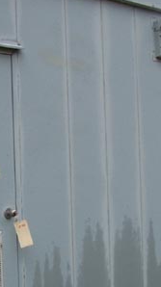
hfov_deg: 13.5
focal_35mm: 89
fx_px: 677
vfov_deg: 23.9
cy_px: 179
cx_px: 53
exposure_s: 1/500
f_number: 2.8
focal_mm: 6.3
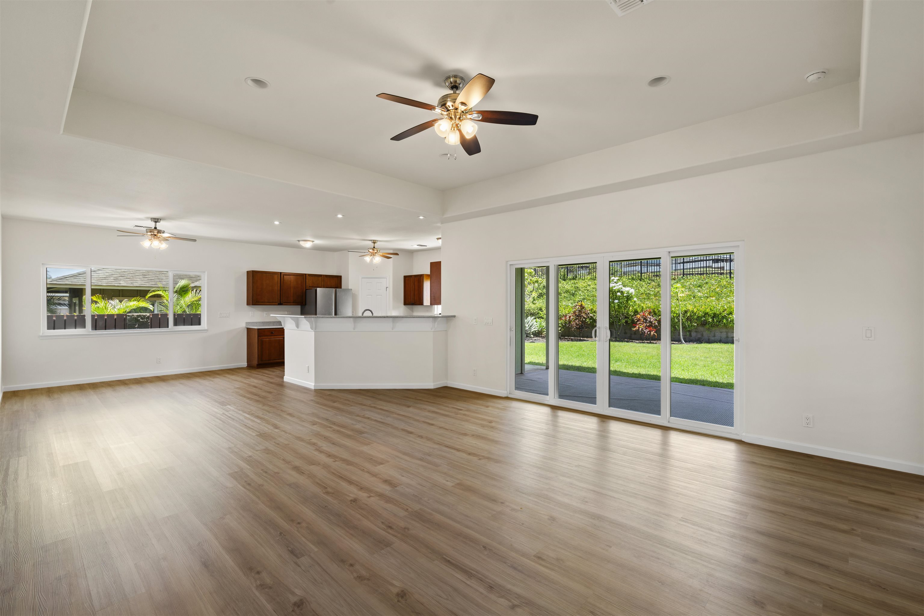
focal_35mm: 16
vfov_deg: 73.8
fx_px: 411
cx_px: 462
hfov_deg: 96.7
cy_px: 308
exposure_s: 1/2
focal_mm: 16
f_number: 8
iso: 100
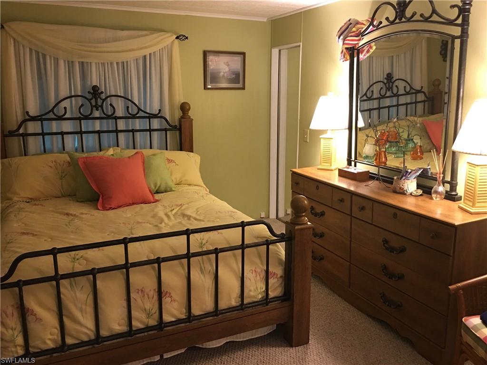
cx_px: 244
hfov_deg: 61.7
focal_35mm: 29
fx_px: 408
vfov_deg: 48.2
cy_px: 182
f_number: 2.2
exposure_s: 1/4
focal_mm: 4.15
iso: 50
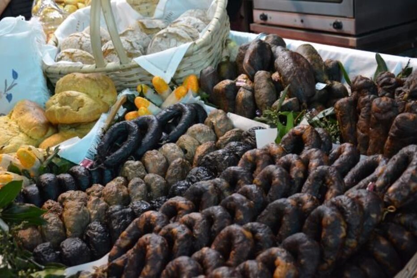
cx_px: 208
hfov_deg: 46.4
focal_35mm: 42
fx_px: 486
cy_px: 139
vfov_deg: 31.9
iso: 2000
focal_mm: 28
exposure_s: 1/30
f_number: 4
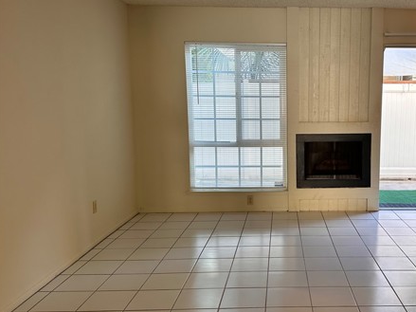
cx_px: 298
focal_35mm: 35
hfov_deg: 51.0
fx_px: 420
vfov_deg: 40.7
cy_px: 159
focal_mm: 6.86
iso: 100
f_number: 1.78
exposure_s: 1/130
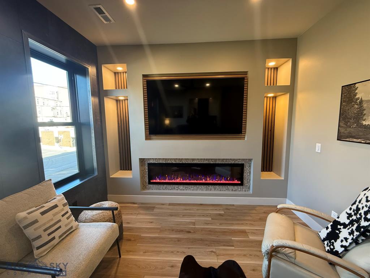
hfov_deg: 102.1
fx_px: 150
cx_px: 185
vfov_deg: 85.7
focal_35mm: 14
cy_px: 139
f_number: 2.2
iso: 320
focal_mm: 2.22
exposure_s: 1/60
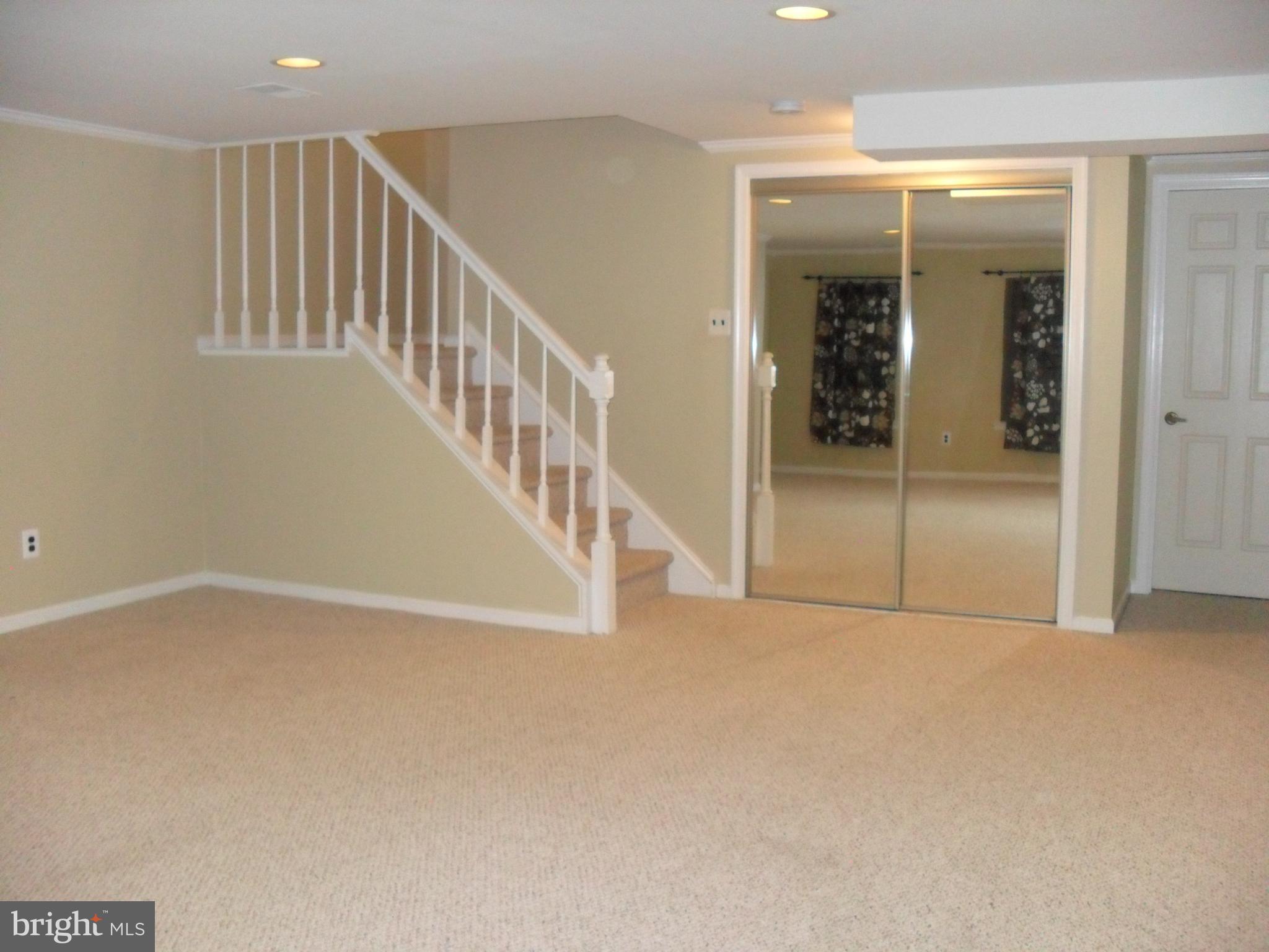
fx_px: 1283
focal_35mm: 35
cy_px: 476
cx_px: 634
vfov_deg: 40.7
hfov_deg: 52.6
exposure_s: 1/45
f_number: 3
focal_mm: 6.3
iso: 480
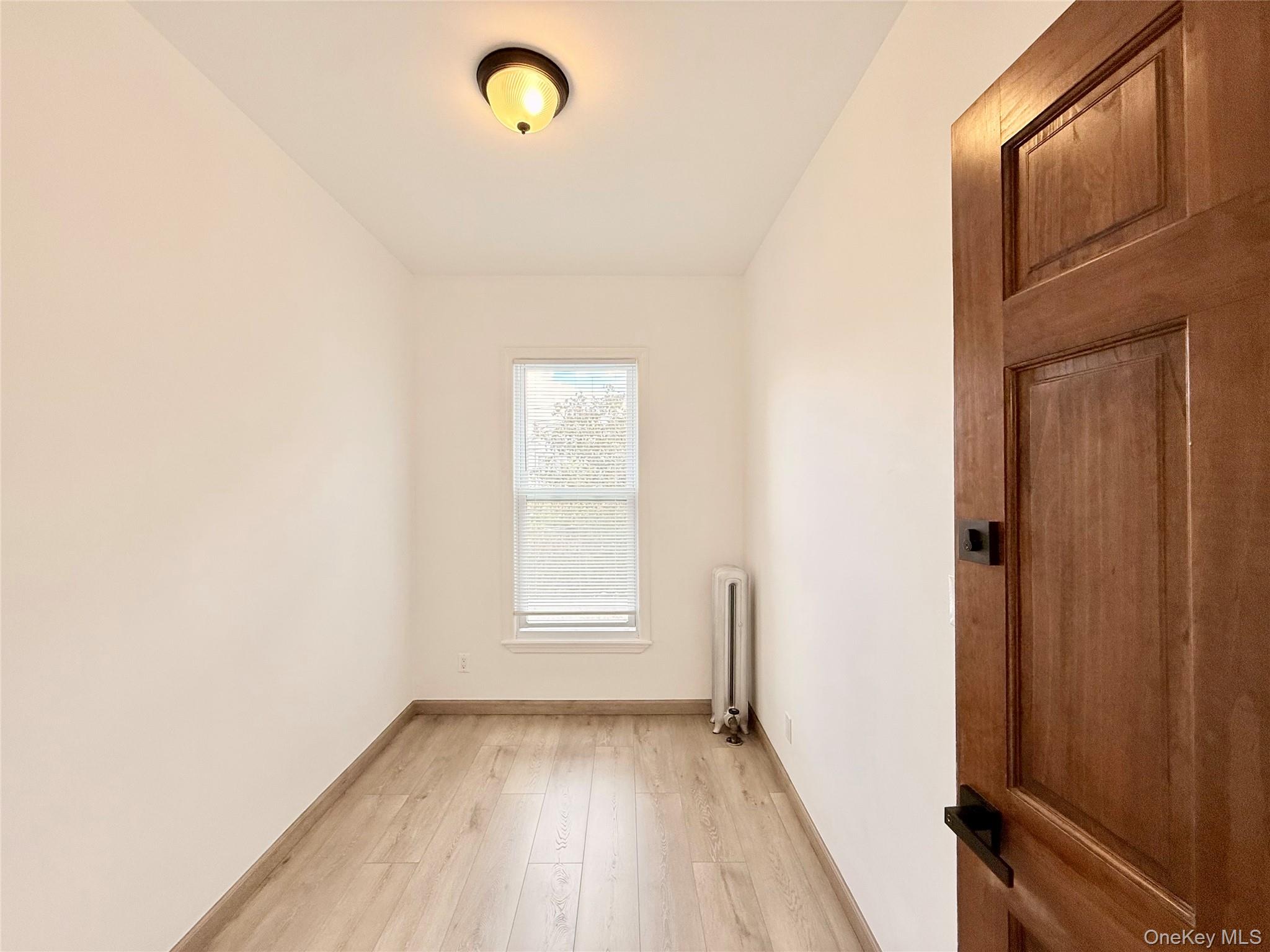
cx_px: 635
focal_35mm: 14
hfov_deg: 102.1
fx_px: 514
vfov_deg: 85.7
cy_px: 476
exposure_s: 1/120
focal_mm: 2.22
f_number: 2.2
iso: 100
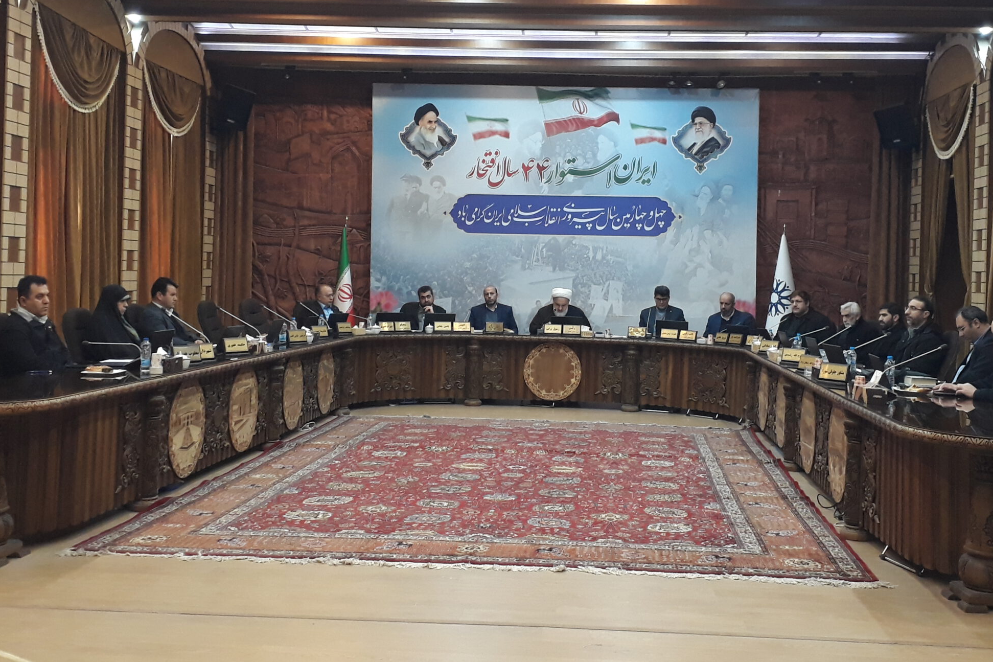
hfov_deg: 51.8
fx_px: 1020
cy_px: 277
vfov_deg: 35.9
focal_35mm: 37
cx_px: 547
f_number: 1.9
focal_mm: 3.6
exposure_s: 1/20
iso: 200
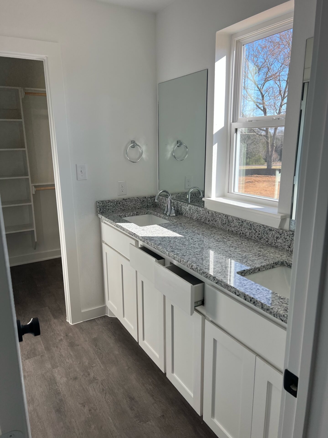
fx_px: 329
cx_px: 164
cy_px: 219
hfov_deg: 53.0
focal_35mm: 26
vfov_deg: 67.3
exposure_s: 1/367
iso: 50
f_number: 1.5
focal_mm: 5.7
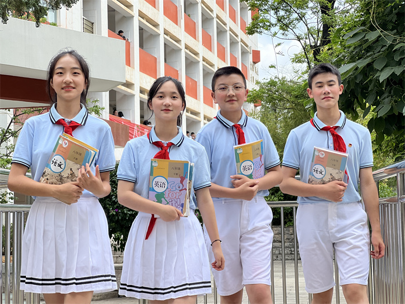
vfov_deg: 19.1
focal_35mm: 77
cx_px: 202
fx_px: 901
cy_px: 152
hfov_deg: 25.3
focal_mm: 9
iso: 25
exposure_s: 1/155
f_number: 2.8
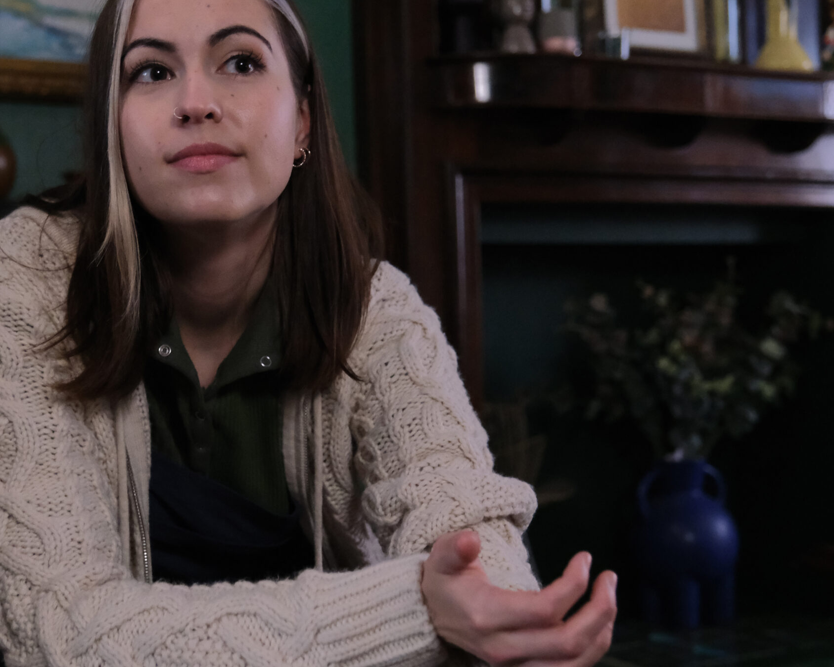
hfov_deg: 32.9
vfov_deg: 26.7
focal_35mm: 57
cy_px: 341
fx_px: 1407
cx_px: 332
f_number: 2.8
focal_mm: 26.6
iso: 8000
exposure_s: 1/125
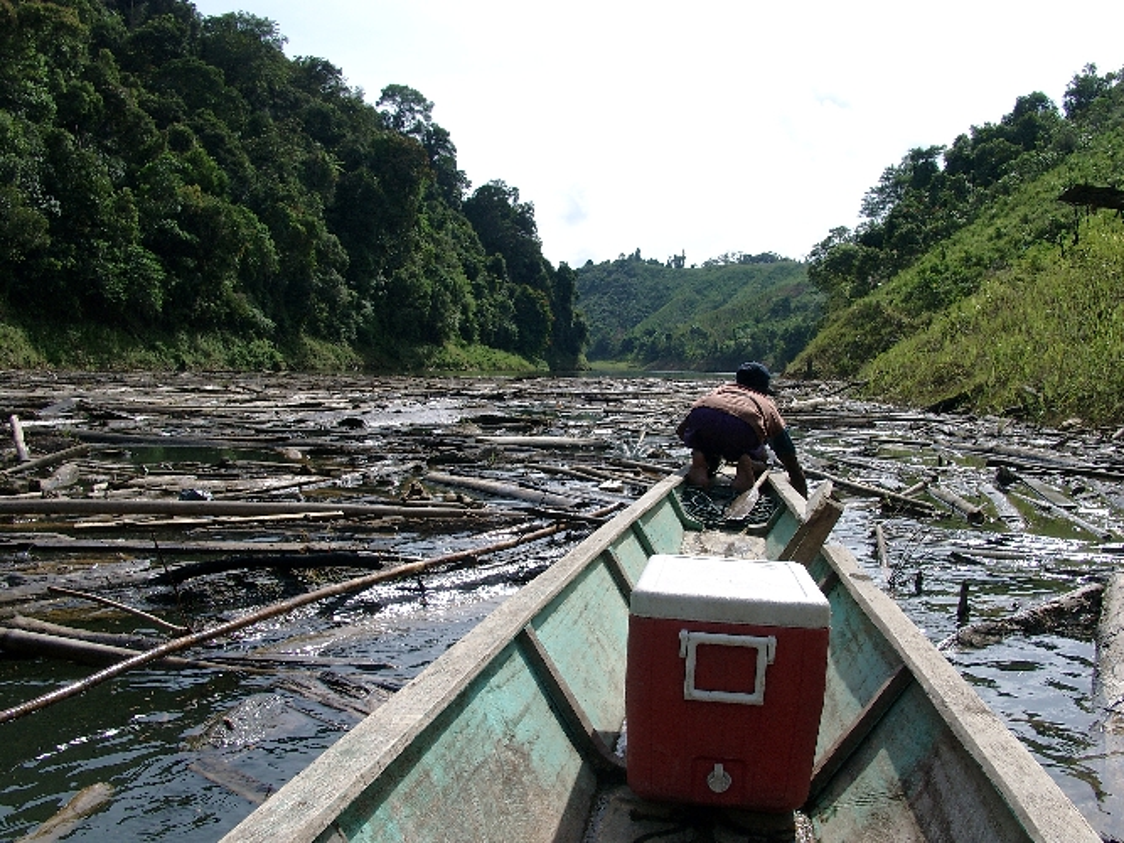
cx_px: 562
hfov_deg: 54.0
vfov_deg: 41.8
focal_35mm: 34
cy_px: 422
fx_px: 1104
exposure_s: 1/747
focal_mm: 7.13
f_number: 4
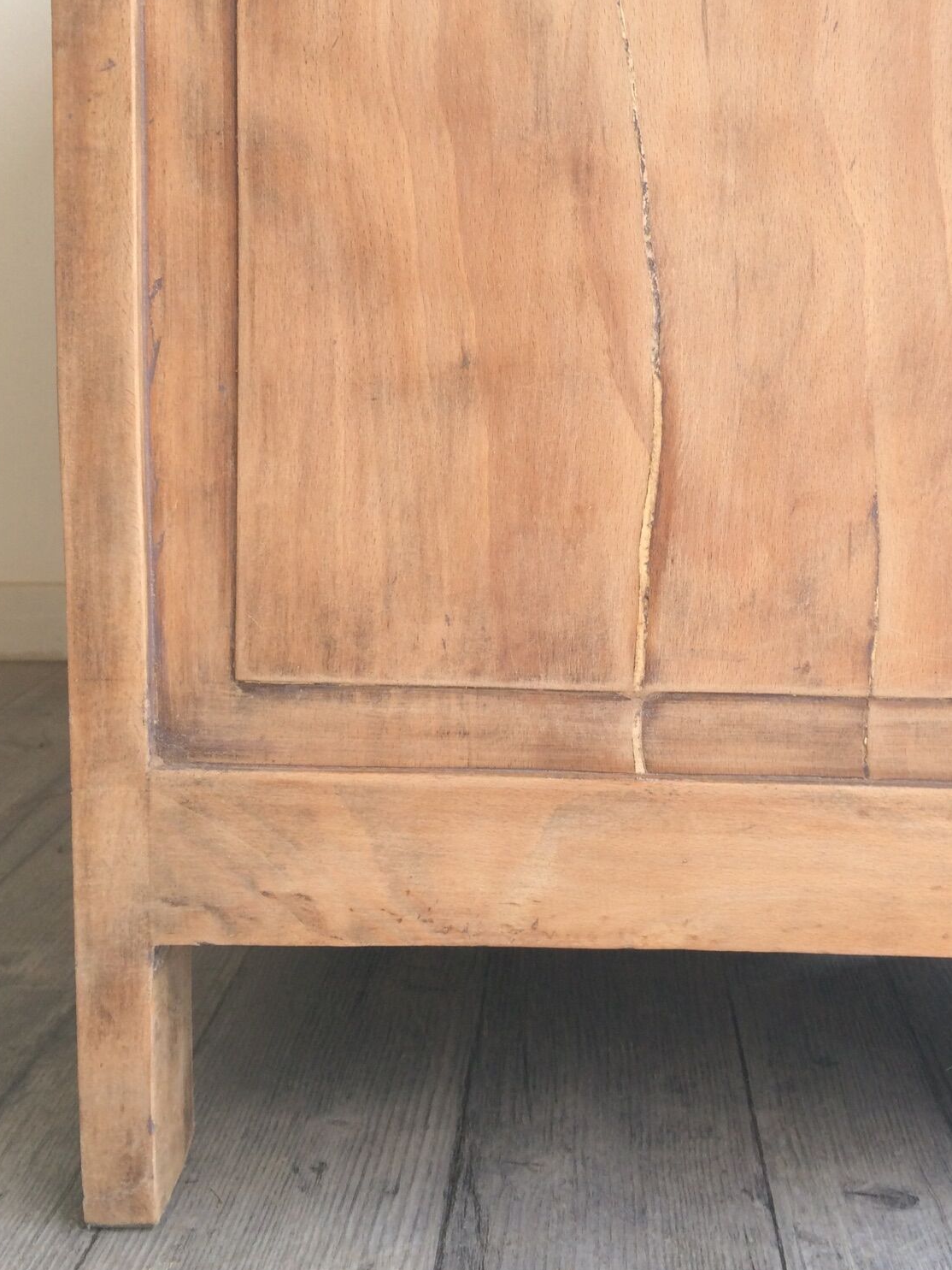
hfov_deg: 35.7
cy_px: 502
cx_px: 620
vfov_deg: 46.5
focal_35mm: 40
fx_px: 1467
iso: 32
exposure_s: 1/238
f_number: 2.2
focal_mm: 4.15
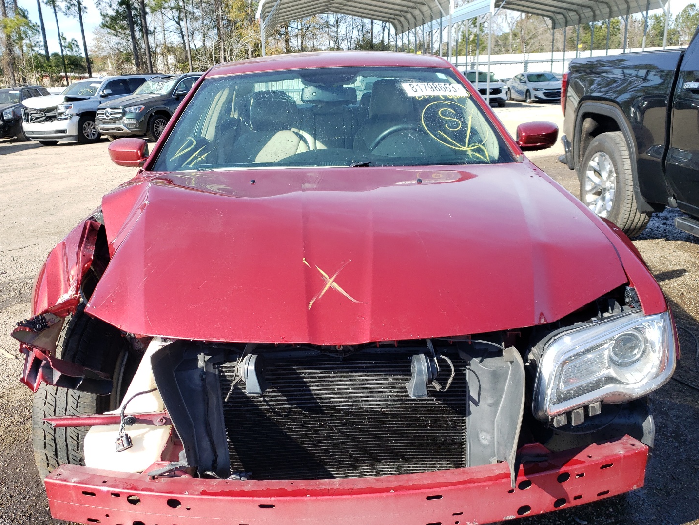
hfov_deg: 61.7
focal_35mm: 29
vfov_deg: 48.2
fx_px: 586
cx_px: 348
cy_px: 269
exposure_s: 1/1000
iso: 50
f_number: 1.5
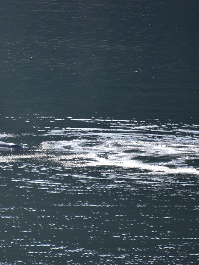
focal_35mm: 652
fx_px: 4994
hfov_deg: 2.3
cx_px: -32
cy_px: 135
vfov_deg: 3.0
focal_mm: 300
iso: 280
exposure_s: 1/640
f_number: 5.6
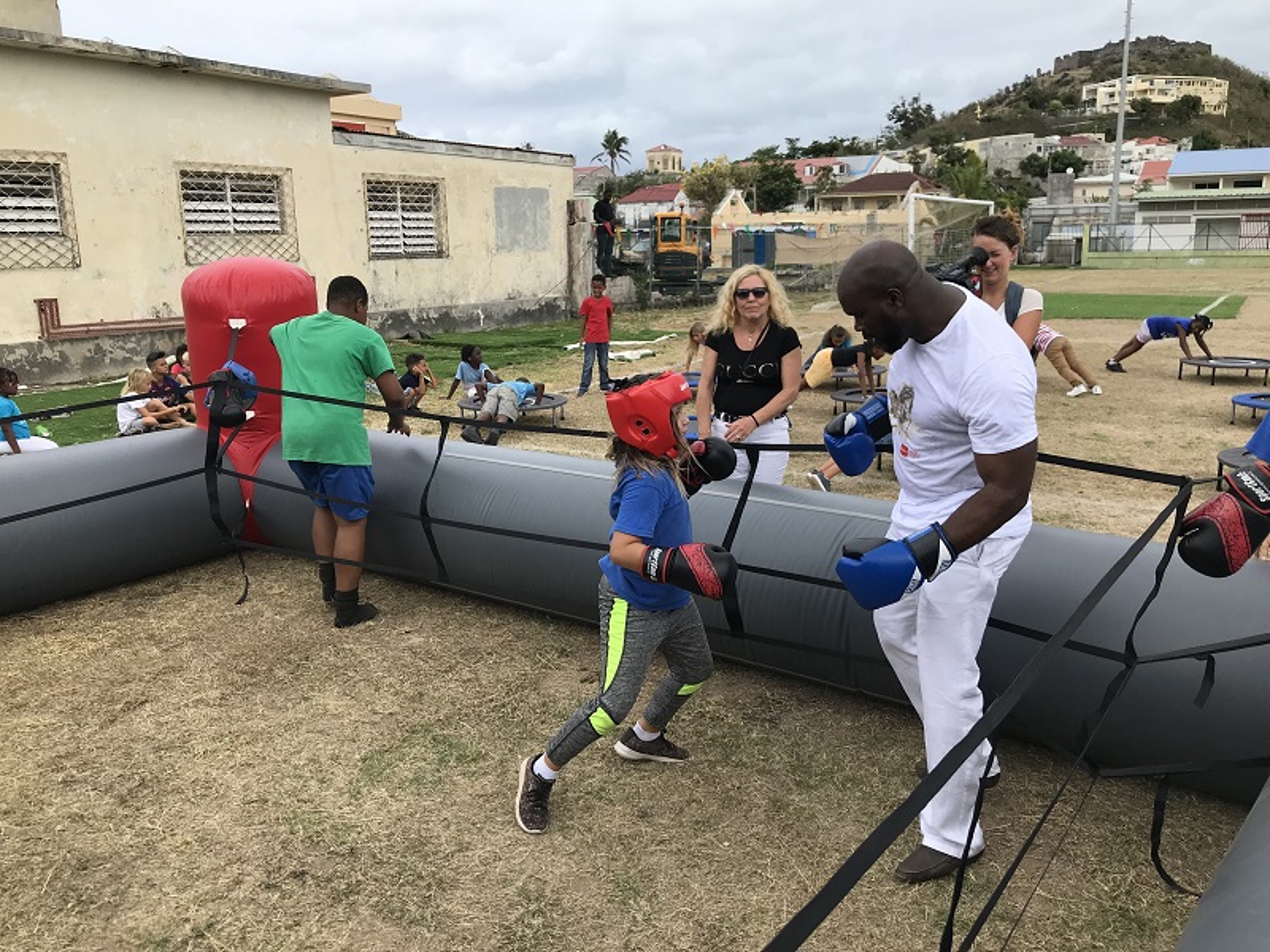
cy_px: 476
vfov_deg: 49.7
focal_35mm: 28
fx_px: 1027
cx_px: 635
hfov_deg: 63.4
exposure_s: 1/1681
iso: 20
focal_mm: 3.99
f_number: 1.8
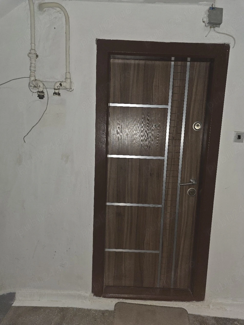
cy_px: 162
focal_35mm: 23
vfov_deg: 73.9
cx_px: 122
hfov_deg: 58.9
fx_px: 216
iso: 125
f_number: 1.7
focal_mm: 6.3
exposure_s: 1/21.5
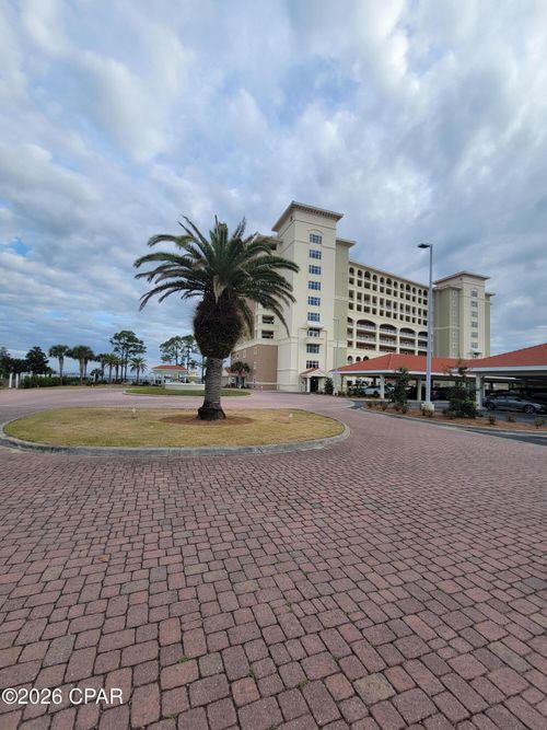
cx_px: 274
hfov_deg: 89.9
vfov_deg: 106.2
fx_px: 274
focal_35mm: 13
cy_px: 365
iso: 50
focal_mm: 2.2
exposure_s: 1/650
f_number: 2.2
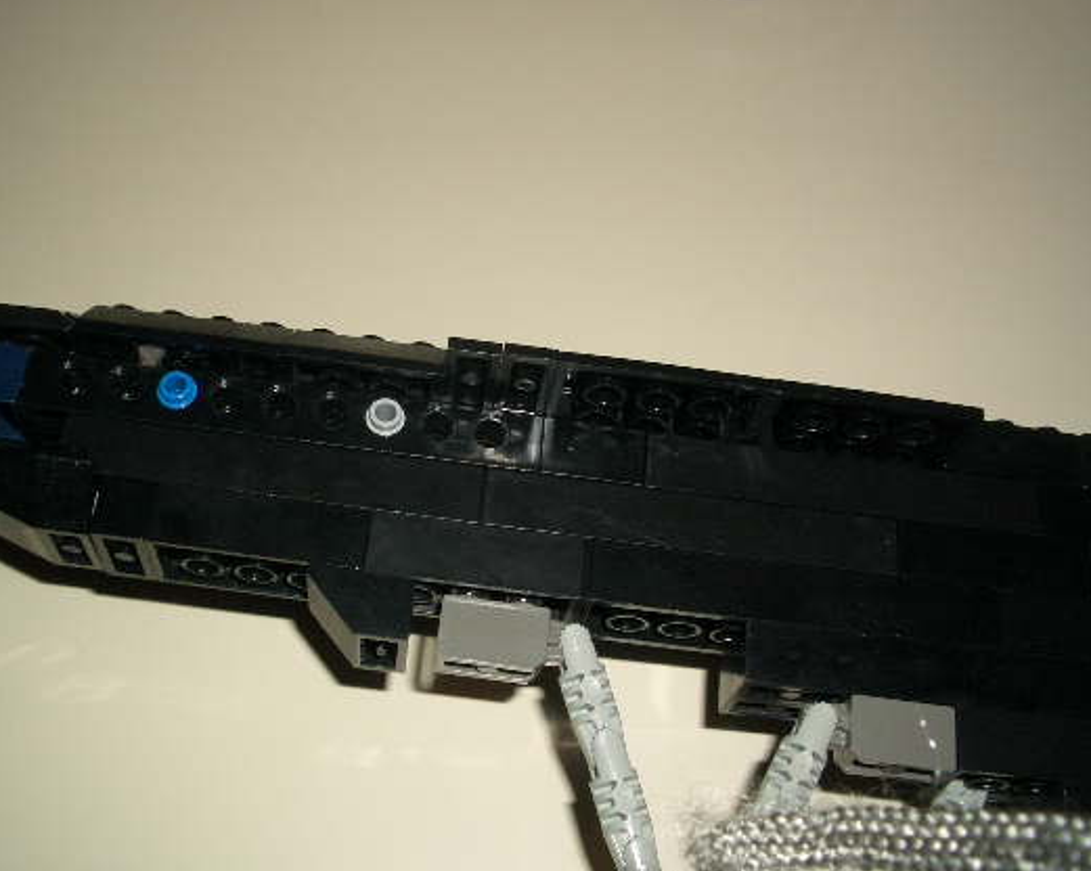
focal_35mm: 42
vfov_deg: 35.6
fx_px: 1355
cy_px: 469
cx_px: 461
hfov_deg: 43.7
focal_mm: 5.8
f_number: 4.3
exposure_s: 1/60
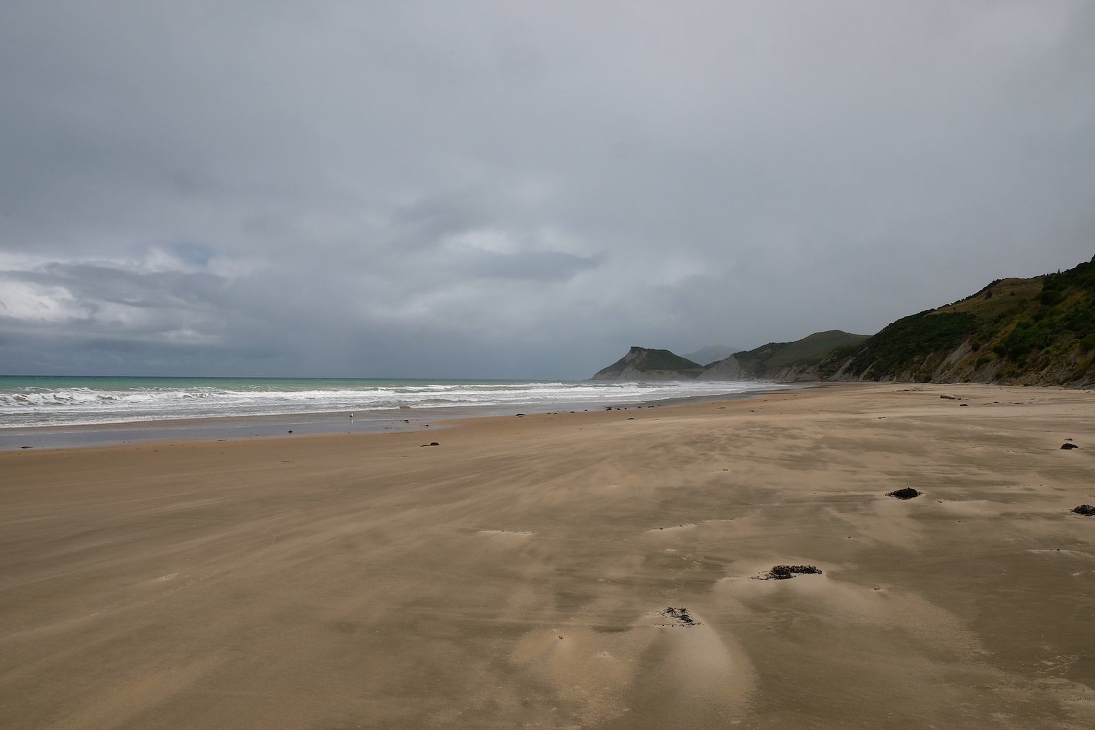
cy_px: 365
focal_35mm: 27
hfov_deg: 67.4
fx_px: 821
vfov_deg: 47.9
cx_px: 548
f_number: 11
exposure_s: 1/420
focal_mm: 18
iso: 400
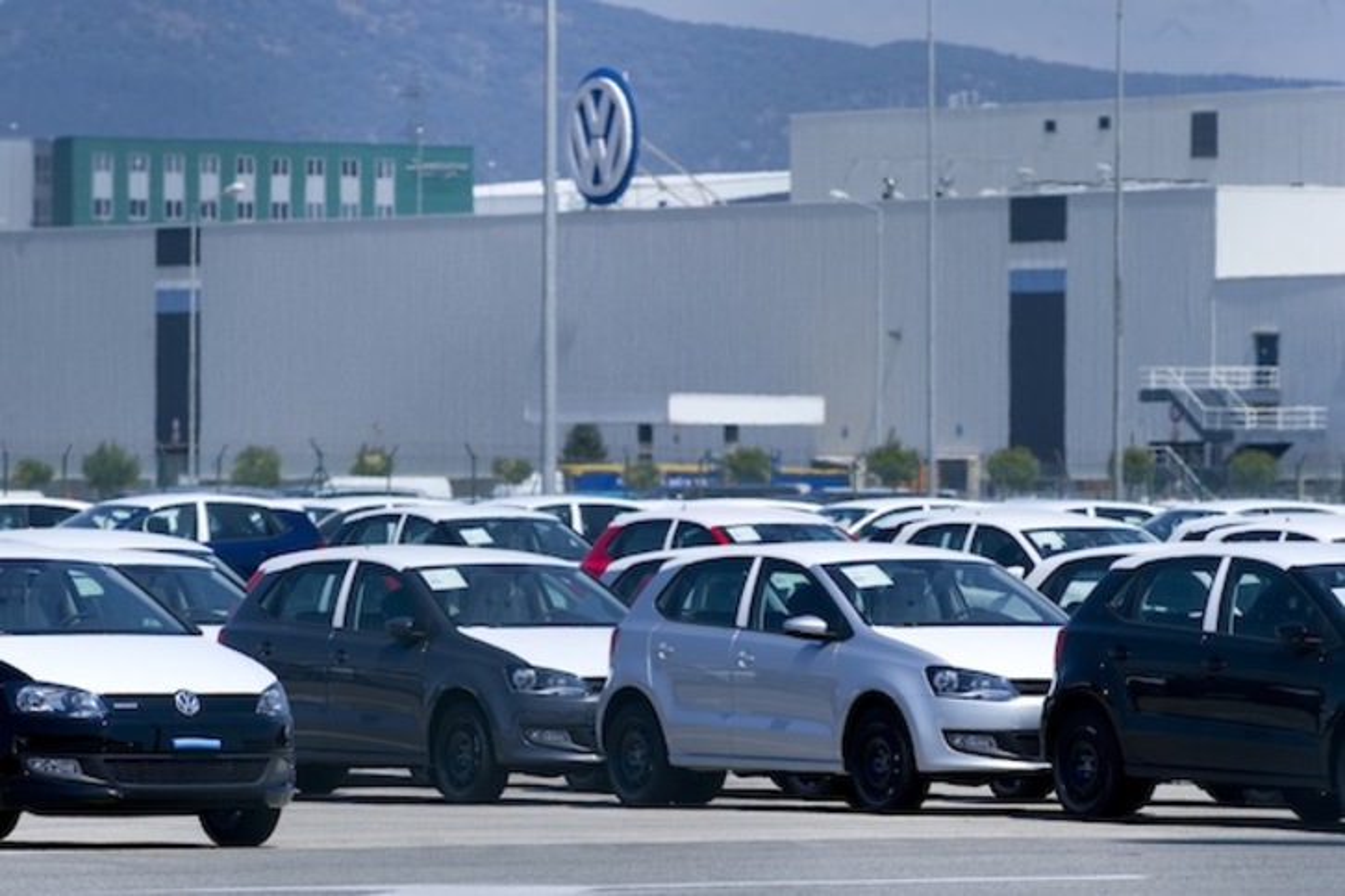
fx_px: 11207
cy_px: 448
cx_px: 672
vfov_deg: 4.6
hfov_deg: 6.9
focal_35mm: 300
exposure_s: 1/640
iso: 200
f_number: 8
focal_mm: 300
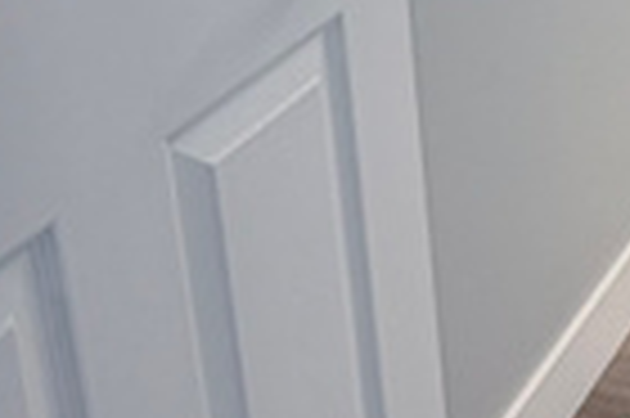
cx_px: 760
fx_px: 1398
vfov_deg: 15.9
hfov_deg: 23.2
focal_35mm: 80
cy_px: -162
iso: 80
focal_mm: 2.22
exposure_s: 1/120
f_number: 2.2
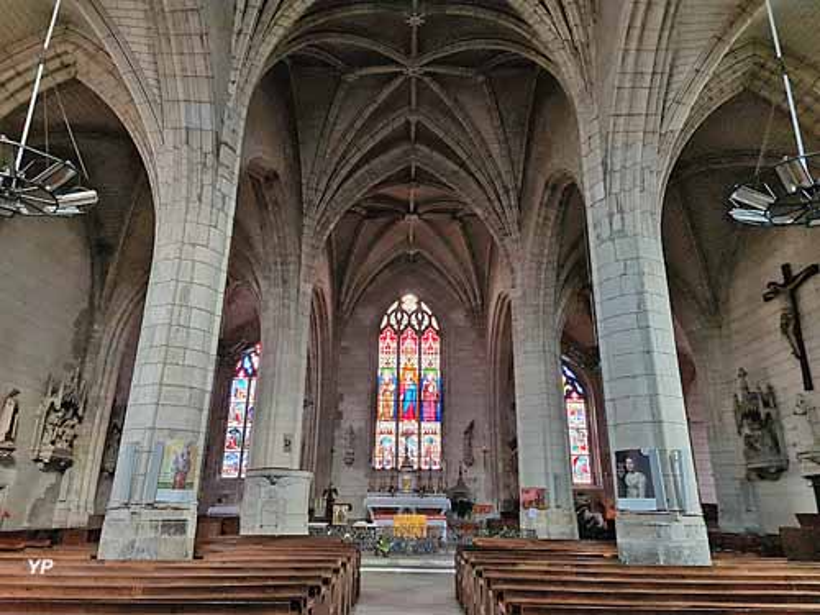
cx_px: 410
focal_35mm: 25
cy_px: 308
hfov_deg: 69.4
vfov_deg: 54.9
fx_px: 592
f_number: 1.8
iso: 1600
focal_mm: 7
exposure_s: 1/100
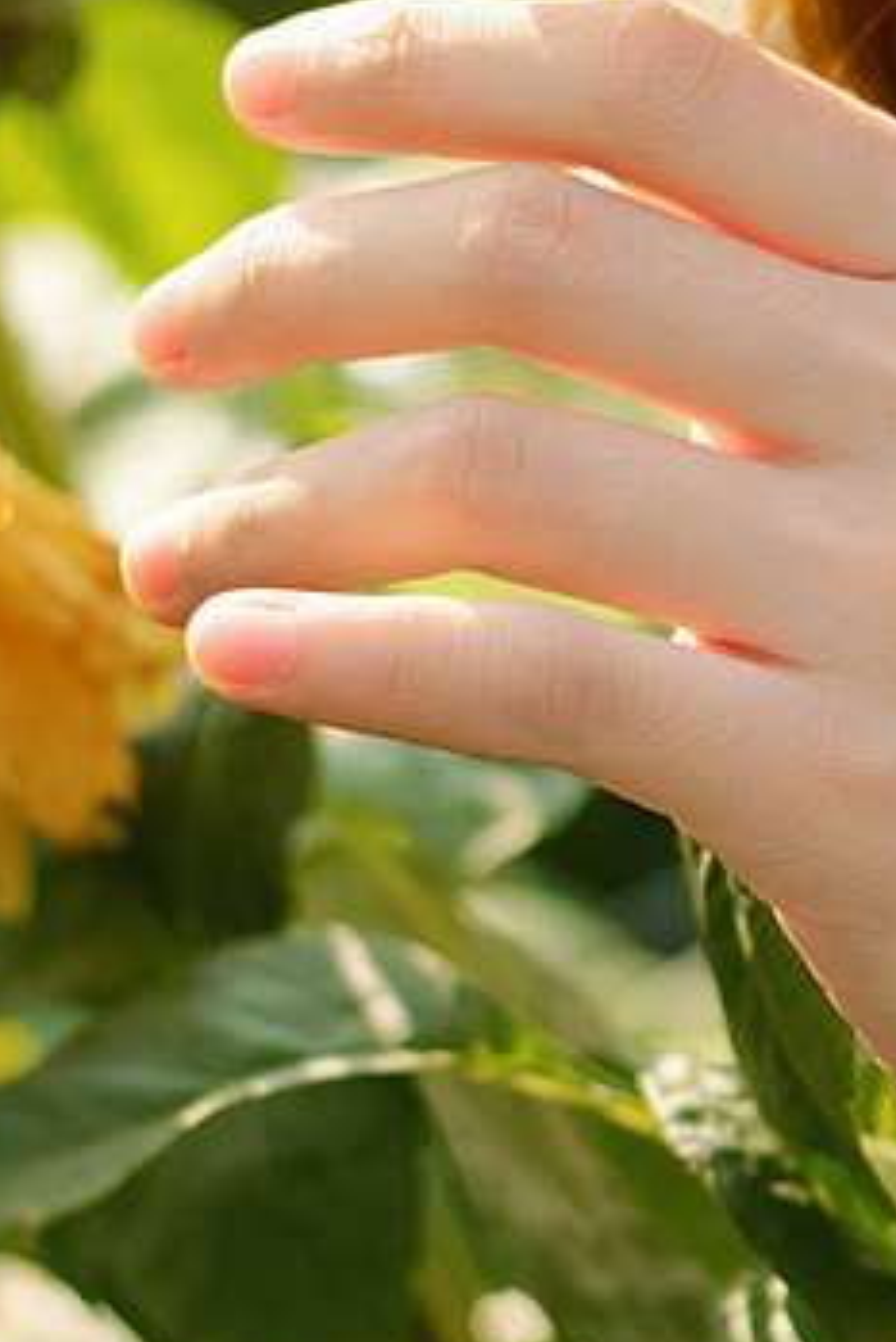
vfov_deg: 6.5
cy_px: 648
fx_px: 11897
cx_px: 1804
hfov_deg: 4.3
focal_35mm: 319
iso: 200
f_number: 2.8
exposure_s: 1/1250
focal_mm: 58
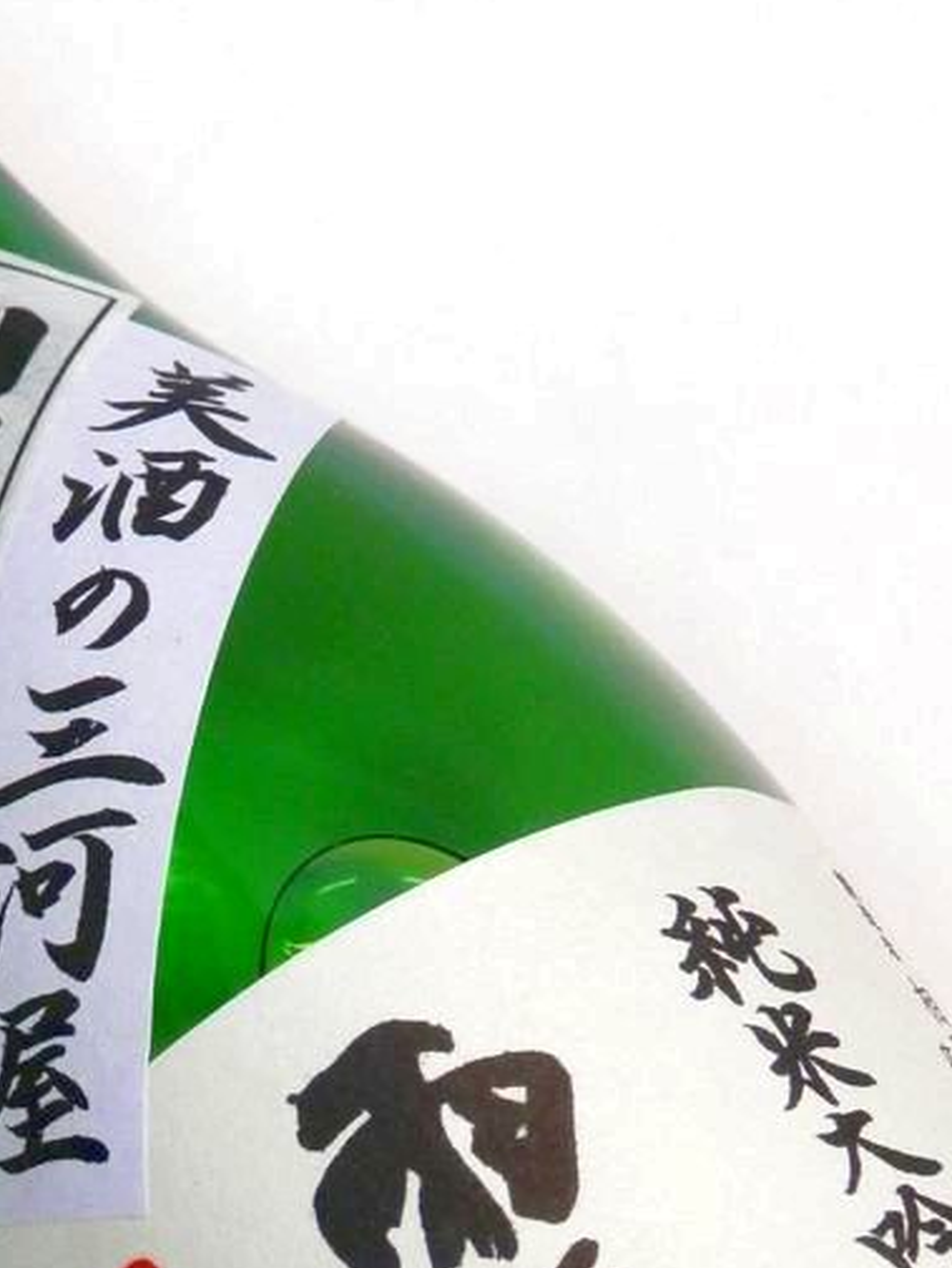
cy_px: 1047
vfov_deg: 18.7
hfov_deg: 14.2
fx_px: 3812
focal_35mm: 104
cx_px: 440
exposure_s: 1/40
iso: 200
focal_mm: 8.9
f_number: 4
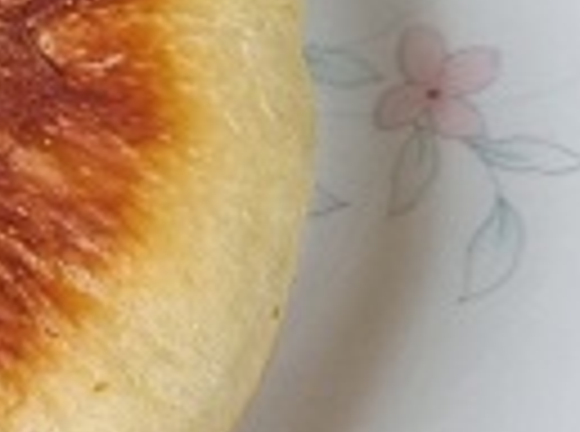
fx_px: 2256
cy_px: 155
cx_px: -396
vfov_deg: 10.9
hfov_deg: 13.4
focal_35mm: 135
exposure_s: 1/120
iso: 125
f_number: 1.8
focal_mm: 5.4
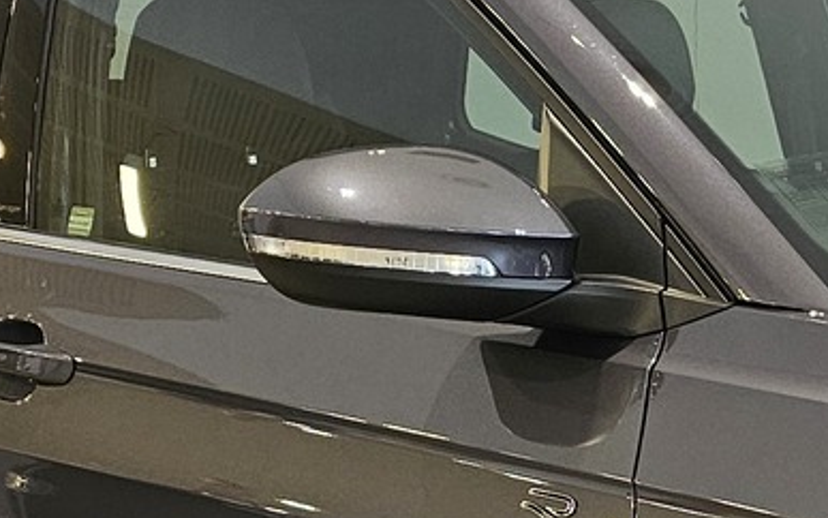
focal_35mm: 126
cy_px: 405
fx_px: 2844
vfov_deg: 10.4
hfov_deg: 16.2
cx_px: 839
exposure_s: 1/100
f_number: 1.7
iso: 200
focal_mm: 6.3
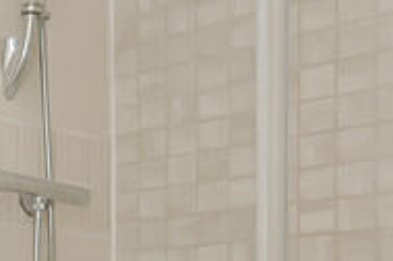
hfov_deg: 19.7
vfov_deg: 16.1
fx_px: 883
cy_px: 319
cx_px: -279
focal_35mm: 81
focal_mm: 10
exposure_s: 1/15
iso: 400
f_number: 16
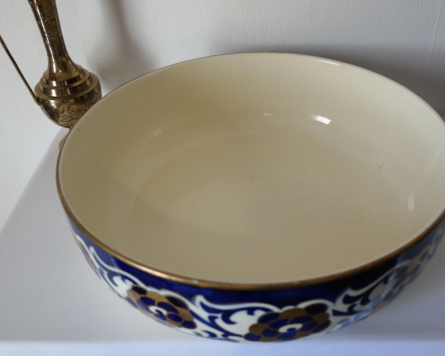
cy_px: 179
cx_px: 256
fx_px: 500
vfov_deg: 39.2
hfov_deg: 47.8
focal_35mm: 38
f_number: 3.5
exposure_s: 1/50
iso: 200
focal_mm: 22
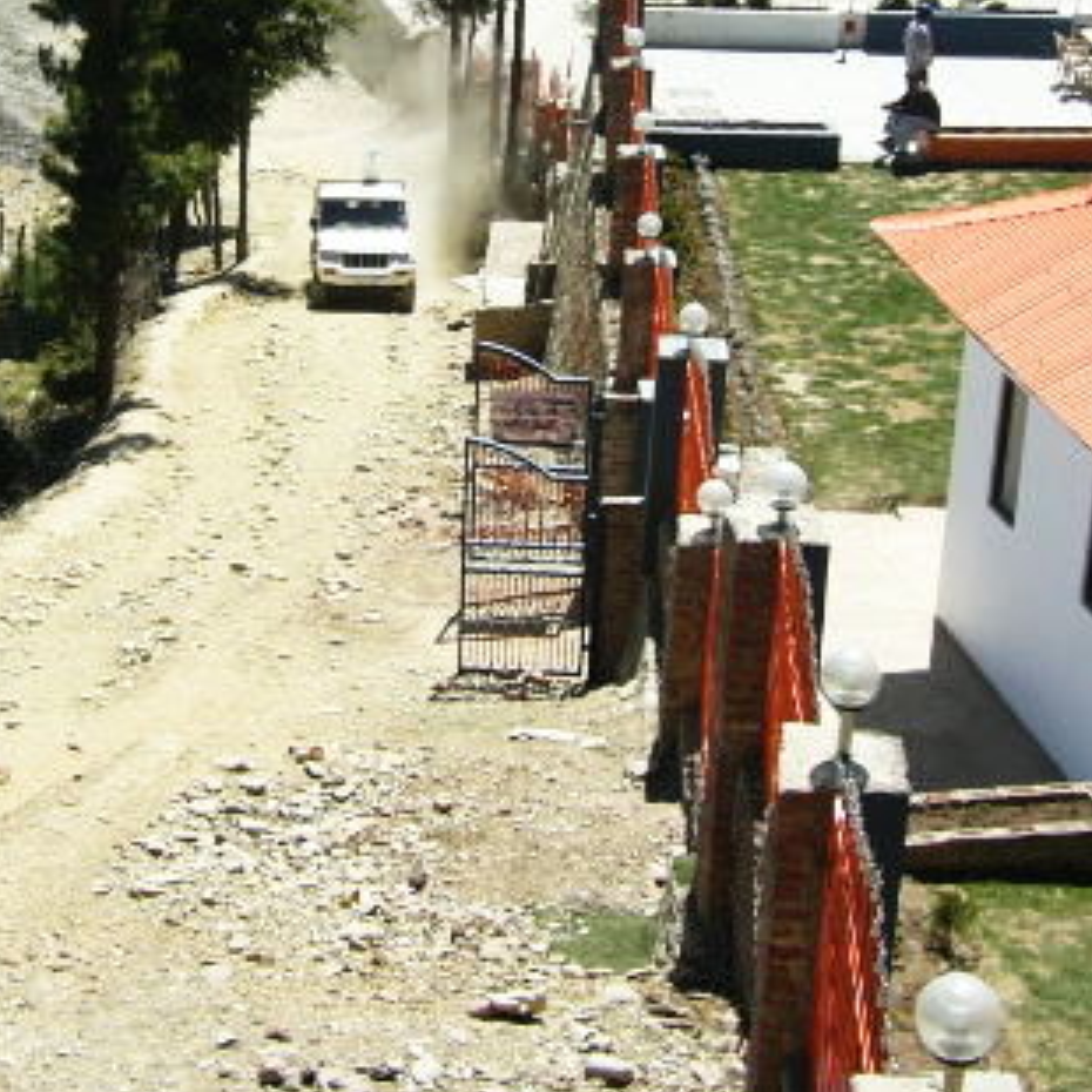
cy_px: 229
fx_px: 2855
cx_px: 310
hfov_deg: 21.5
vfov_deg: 21.4
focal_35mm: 80
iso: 50
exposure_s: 1/125
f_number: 8.3
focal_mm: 6.3
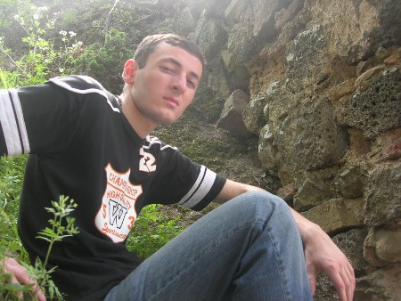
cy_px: 150
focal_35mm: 38
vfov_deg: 37.8
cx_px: 200
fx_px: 440
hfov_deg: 49.0
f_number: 2.8
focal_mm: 7.8
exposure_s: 1/99
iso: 64
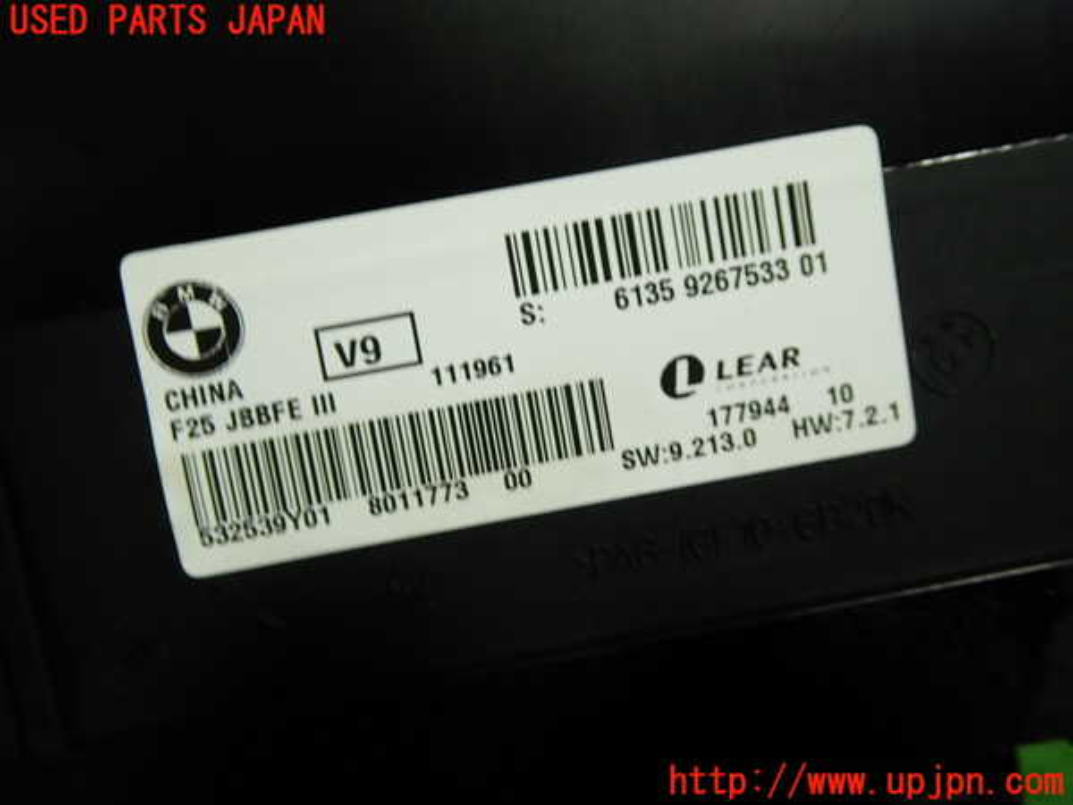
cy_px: 402
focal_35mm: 30
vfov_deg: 46.8
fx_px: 930
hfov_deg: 60.0
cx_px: 536
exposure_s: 1/50
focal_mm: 5.4
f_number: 2.3
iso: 200
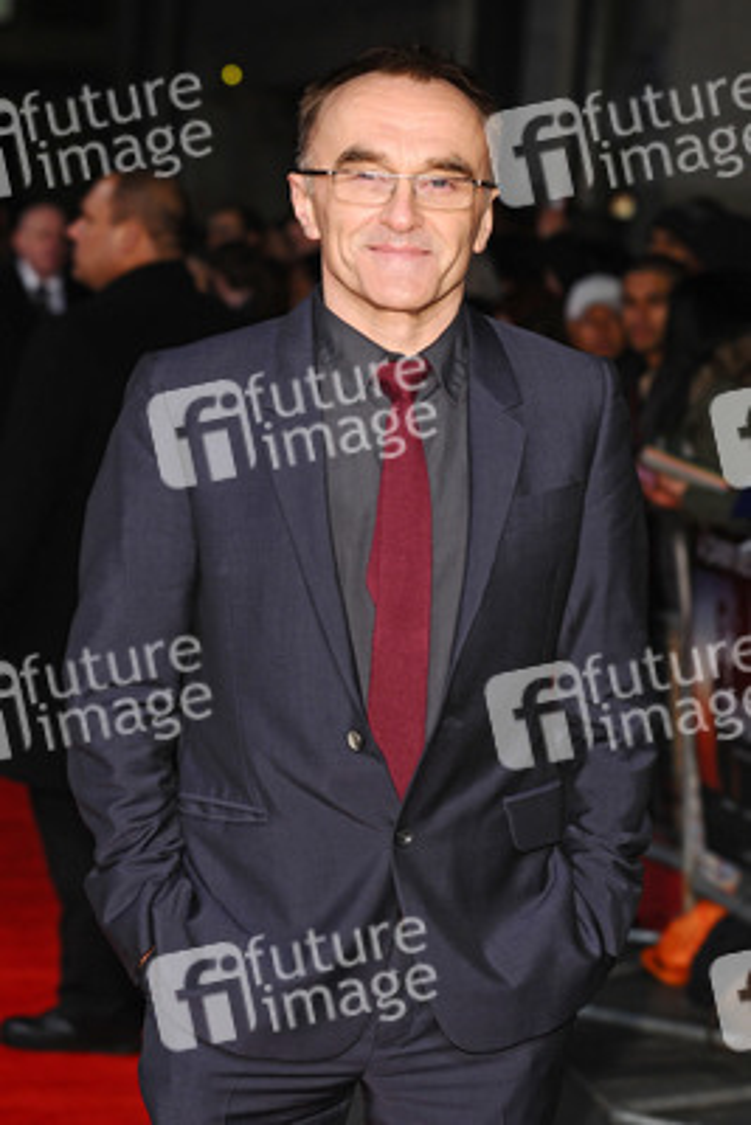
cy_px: 562
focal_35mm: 120
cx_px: 376
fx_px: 3751
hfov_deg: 11.4
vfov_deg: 17.1
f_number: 4.5
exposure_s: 1/200
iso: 320
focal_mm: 80
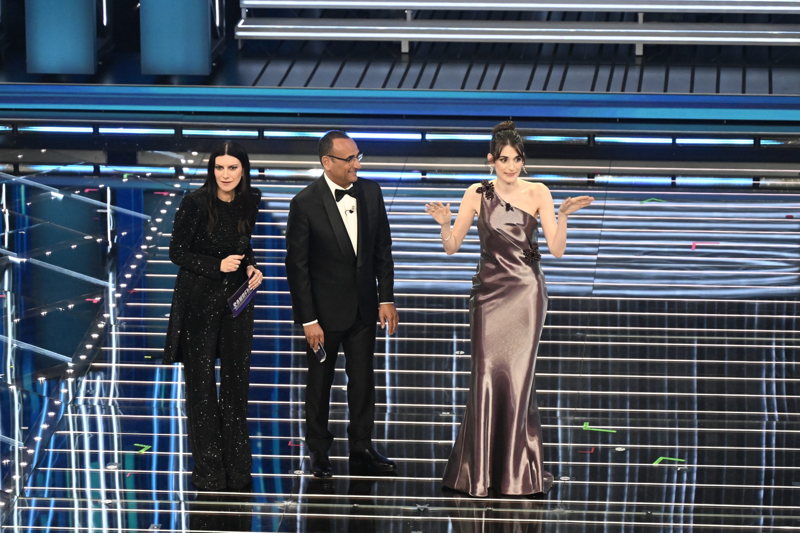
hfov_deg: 12.5
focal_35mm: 165
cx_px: 400
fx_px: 3665
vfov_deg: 8.3
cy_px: 266
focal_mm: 110
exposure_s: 1/320
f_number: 4
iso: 4000
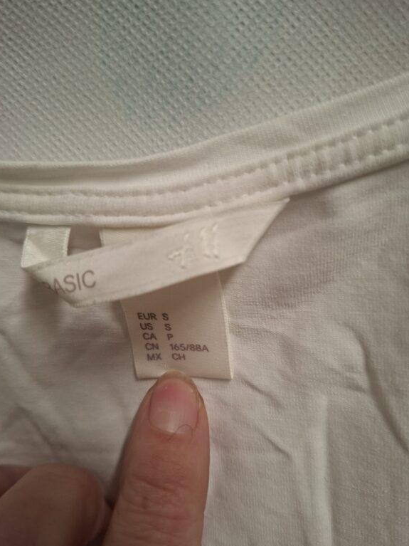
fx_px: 378
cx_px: 205
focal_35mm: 24
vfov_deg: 71.6
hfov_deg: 56.8
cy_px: 272
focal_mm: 5.54
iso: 160
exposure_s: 1/50
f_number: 1.8
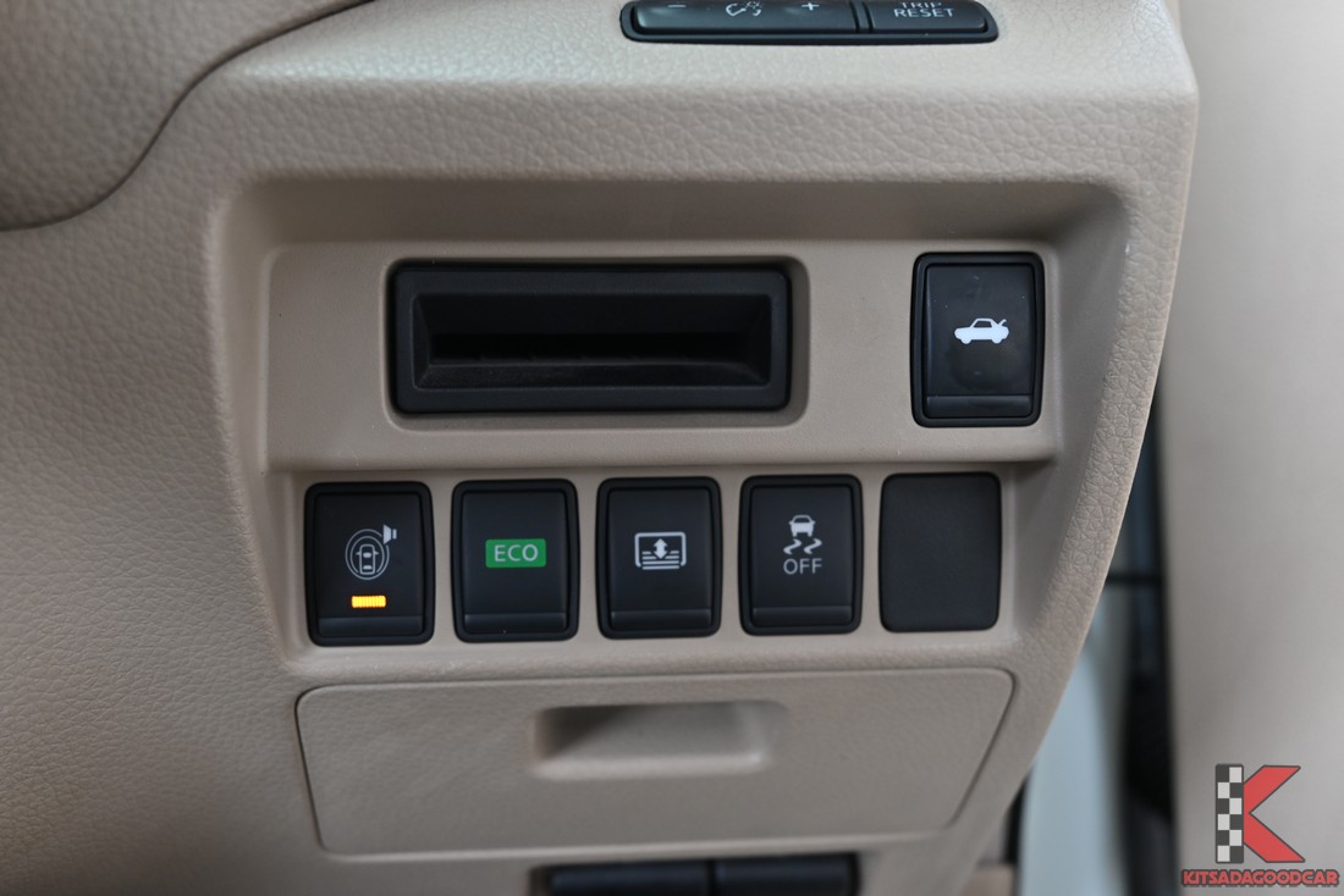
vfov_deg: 36.9
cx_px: 672
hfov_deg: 53.1
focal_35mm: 36
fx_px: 1344
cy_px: 448
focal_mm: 36
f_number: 5.6
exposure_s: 1/45
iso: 560
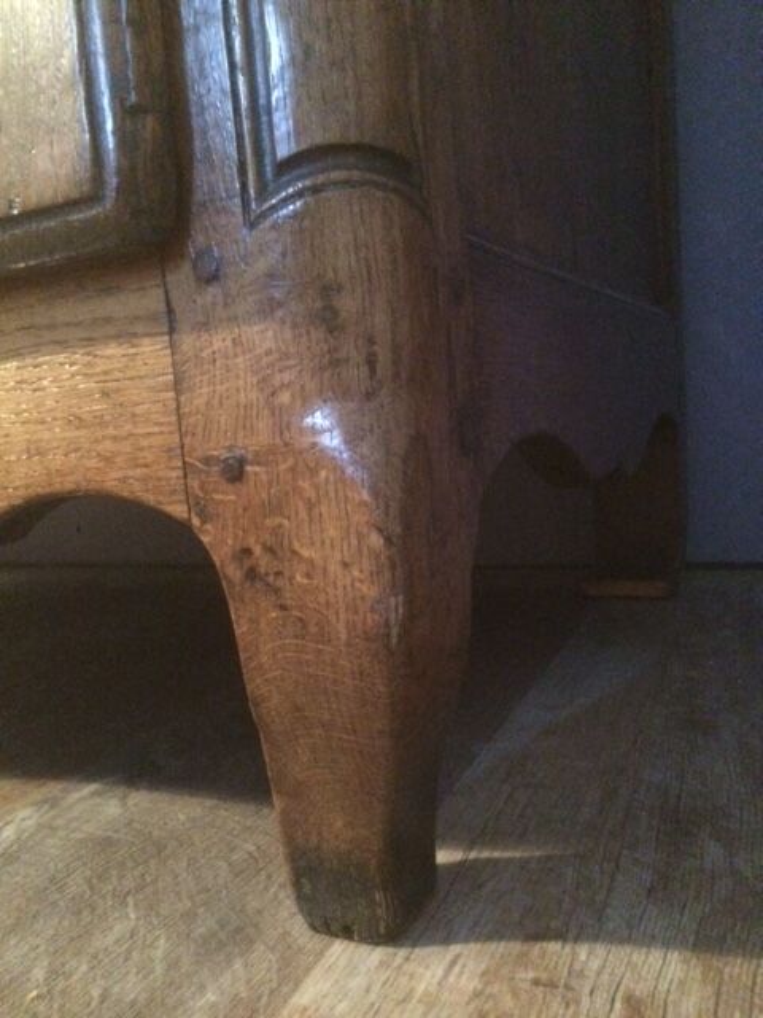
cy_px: 509
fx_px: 852
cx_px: 382
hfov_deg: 48.2
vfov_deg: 61.7
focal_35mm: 29
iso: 2000
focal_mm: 4.15
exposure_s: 1/17
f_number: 2.2
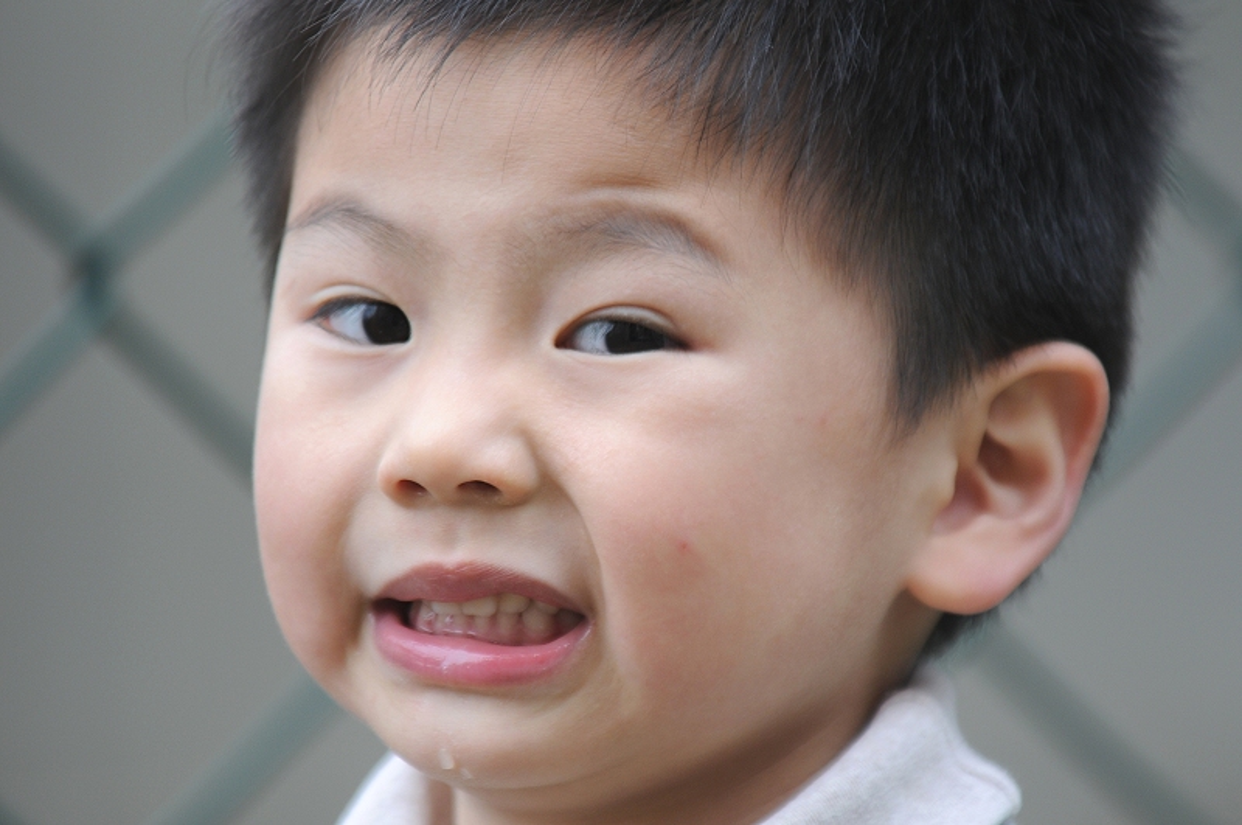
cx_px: 621
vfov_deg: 2.7
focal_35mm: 510
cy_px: 412
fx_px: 17570
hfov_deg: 4.0
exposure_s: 1/200
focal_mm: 340
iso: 200
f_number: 5.6
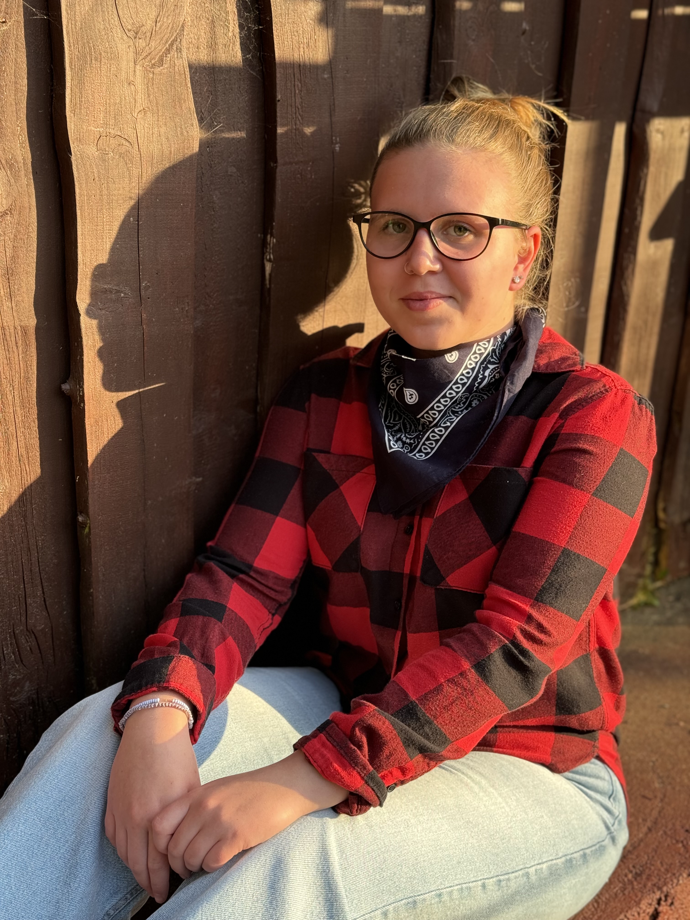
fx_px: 1276
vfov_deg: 39.7
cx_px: 345
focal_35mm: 48
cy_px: 460
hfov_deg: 30.3
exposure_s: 1/345
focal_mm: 6.76
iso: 64
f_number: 1.78
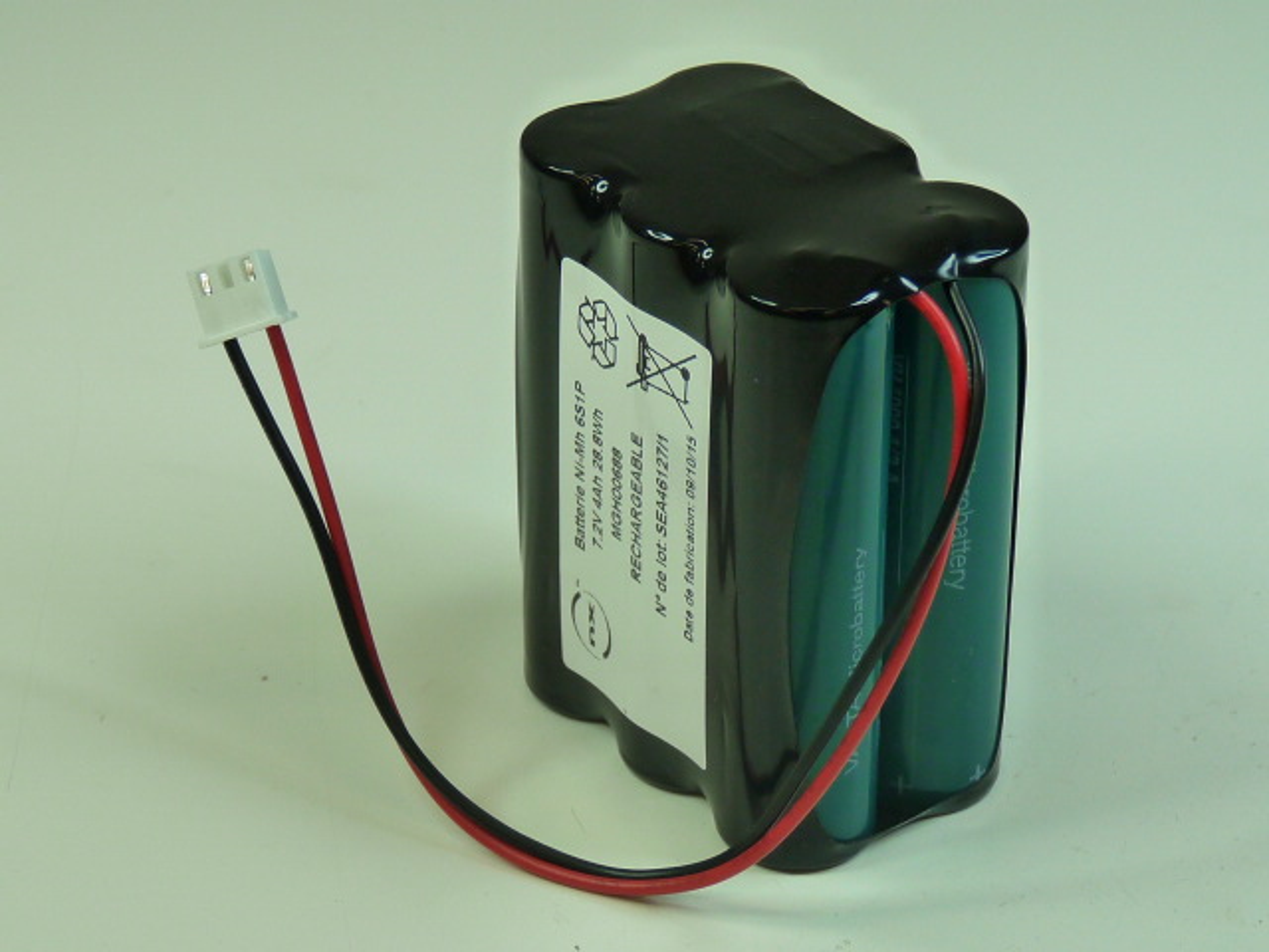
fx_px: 4509
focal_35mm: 123
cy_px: 476
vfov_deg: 12.0
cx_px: 634
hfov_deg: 16.0
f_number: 3.4
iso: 160
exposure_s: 1/80
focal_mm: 12.4
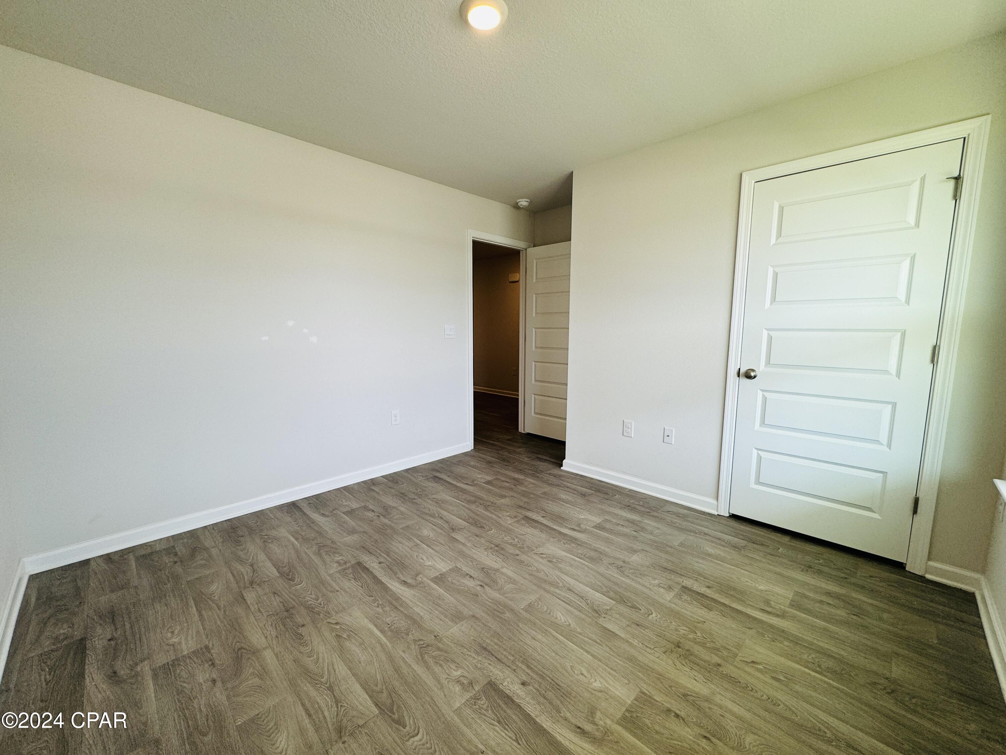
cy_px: 378
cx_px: 503
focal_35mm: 14
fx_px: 407
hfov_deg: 102.1
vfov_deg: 85.7
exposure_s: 1/120
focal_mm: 2.22
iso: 80
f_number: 2.2
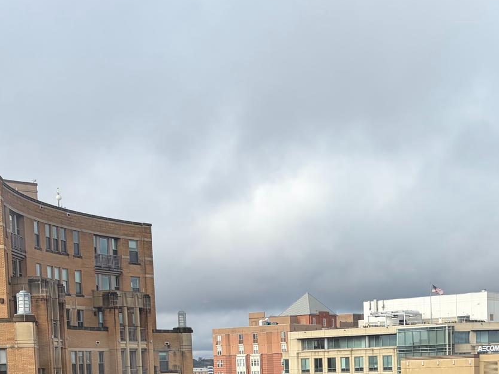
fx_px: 923
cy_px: 423
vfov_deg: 21.6
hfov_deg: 30.0
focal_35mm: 64
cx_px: 345
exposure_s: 1/1550
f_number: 1.6
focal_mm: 5.96
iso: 50
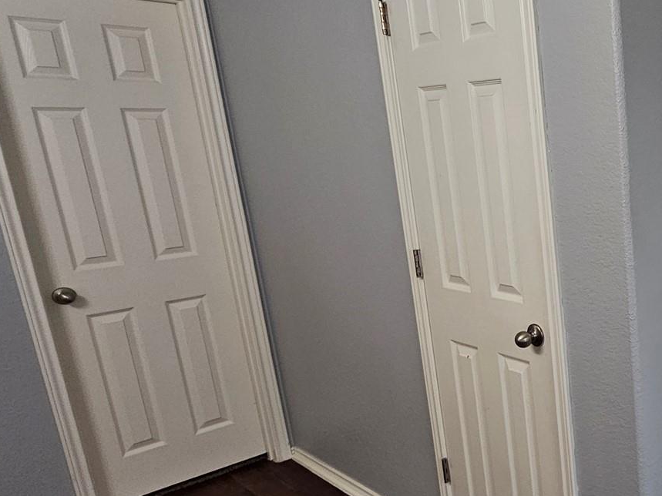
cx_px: 717
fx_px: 593
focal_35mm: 31
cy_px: 295
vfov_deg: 45.2
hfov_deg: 45.1
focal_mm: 2.2
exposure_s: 1/60
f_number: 2.2
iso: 80
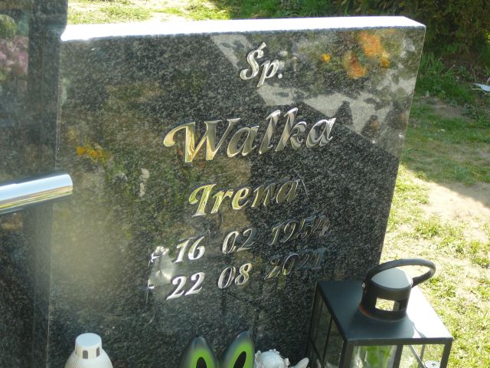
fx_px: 920
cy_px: 184
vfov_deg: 22.6
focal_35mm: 65
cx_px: 245
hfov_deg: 29.8
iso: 80
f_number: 3.6
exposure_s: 1/160
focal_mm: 9.7
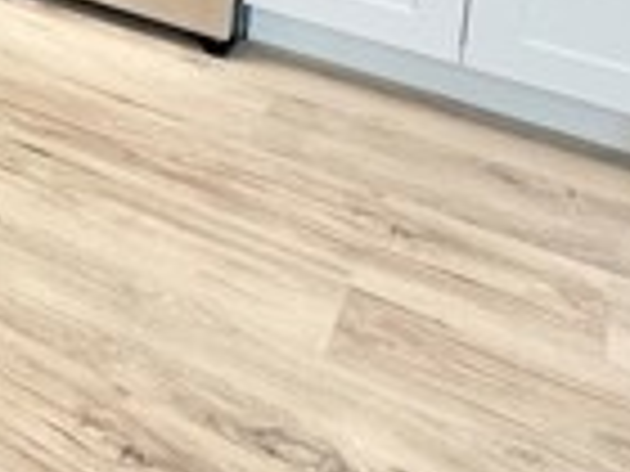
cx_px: -315
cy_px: -391
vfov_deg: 18.0
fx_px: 1165
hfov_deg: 23.9
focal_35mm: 64
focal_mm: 2.22
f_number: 2.2
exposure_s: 1/120
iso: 125
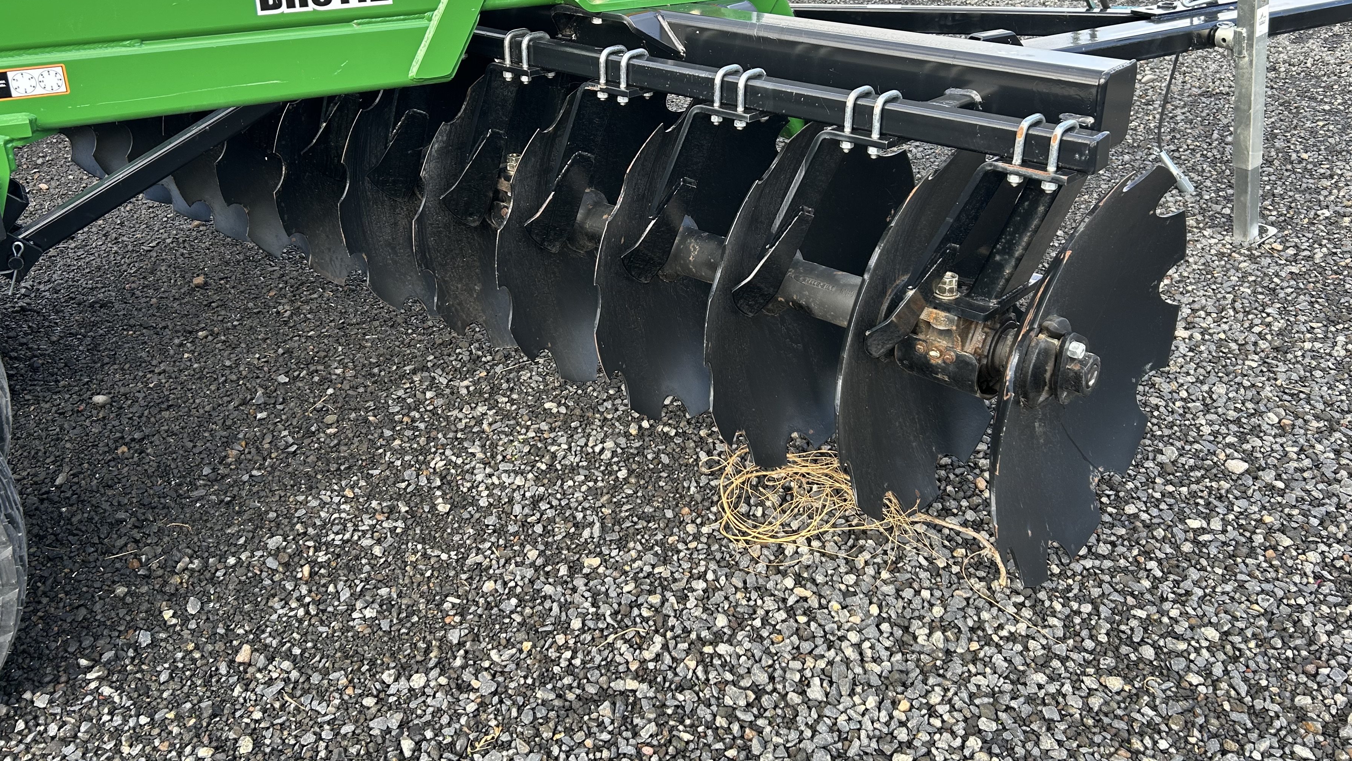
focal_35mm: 32
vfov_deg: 36.4
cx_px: 665
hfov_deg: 61.0
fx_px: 1147
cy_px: 273
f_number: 1.5
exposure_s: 1/394
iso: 50
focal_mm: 5.7
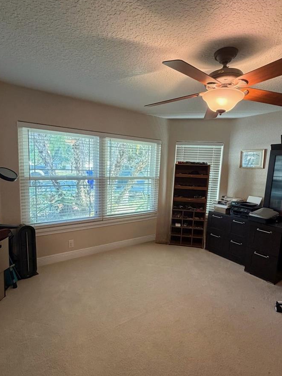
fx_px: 206
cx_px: 134
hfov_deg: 68.6
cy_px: 196
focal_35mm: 19
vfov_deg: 84.6
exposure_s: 1/60
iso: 500
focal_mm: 2.22
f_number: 2.2
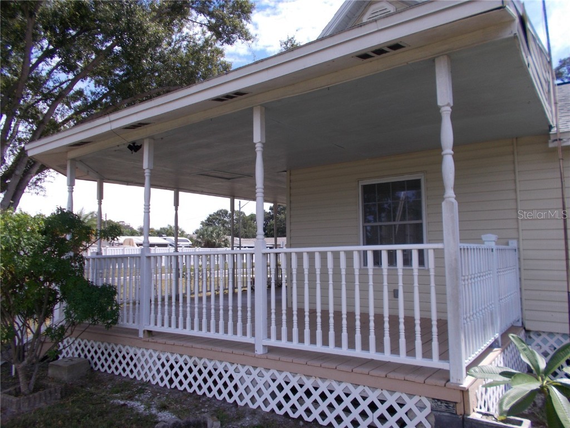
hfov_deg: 67.3
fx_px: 428
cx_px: 285
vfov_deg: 53.1
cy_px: 214
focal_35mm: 26
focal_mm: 4.6
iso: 80
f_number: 8
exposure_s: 1/100
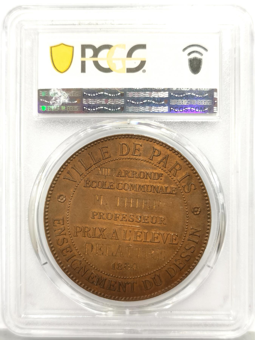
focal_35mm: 54
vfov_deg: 35.5
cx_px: 128
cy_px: 170
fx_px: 530
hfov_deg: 27.0
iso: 200
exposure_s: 1/100
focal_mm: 5.56
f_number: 16
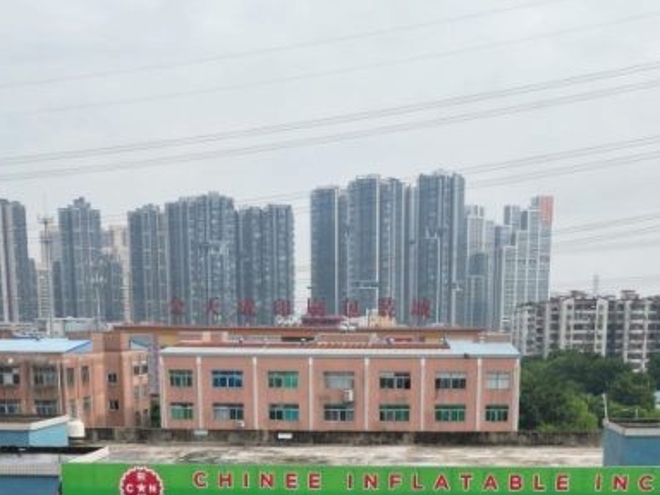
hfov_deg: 30.2
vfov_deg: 21.0
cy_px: 629
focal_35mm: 64
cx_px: 368
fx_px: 1220
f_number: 1.7
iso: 130
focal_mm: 6.72
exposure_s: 1/2500
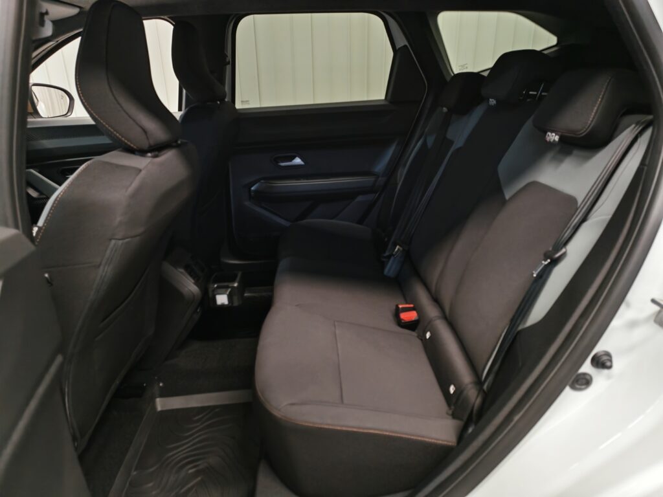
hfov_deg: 73.9
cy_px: 248
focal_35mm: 23
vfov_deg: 58.9
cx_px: 332
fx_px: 441
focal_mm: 5.4
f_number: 1.6
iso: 160
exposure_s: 1/50
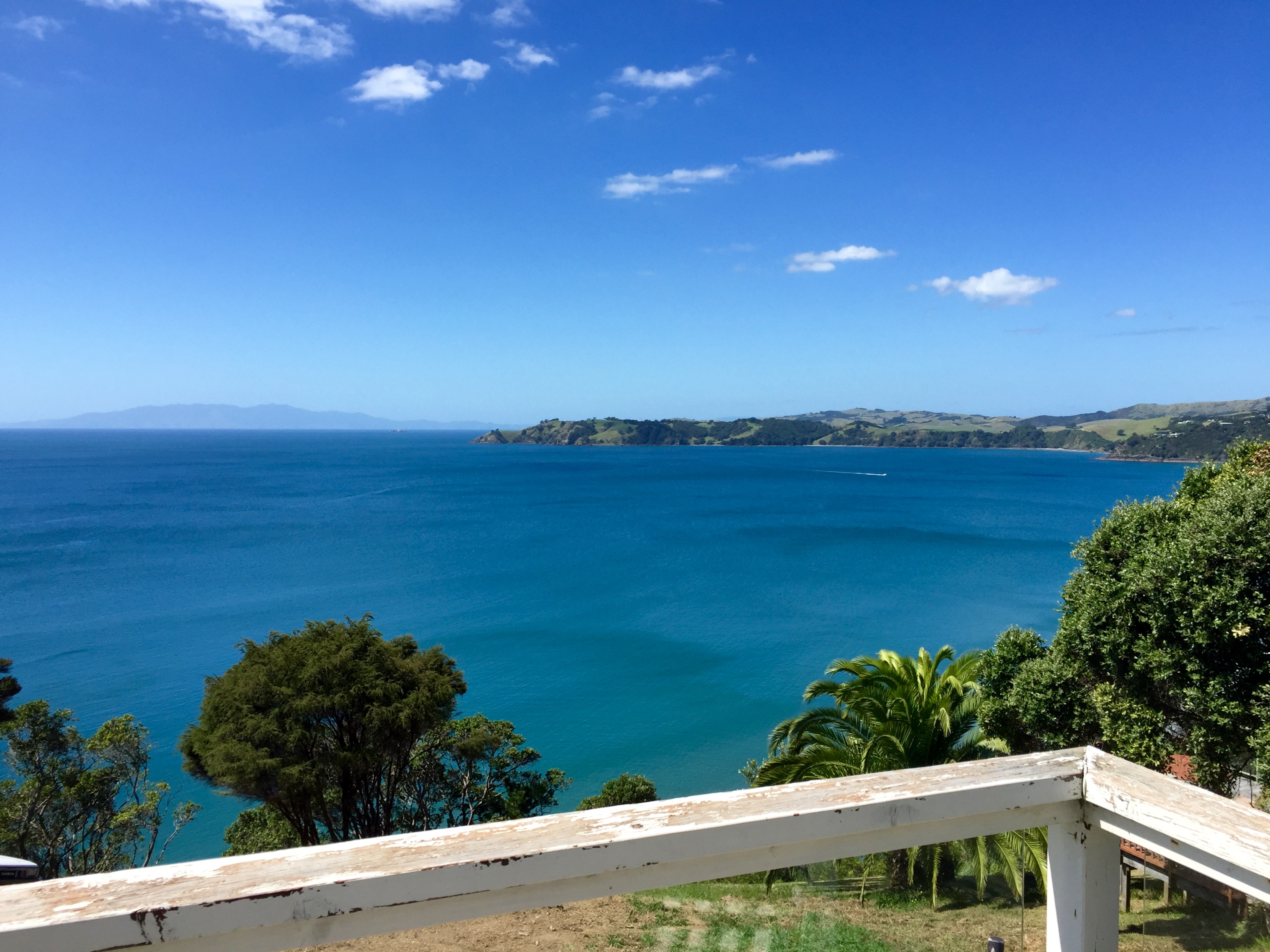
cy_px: 476
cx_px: 635
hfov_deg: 61.7
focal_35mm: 29
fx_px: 1064
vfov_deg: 48.2
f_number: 2.2
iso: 32
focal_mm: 4.15
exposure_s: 1/1980
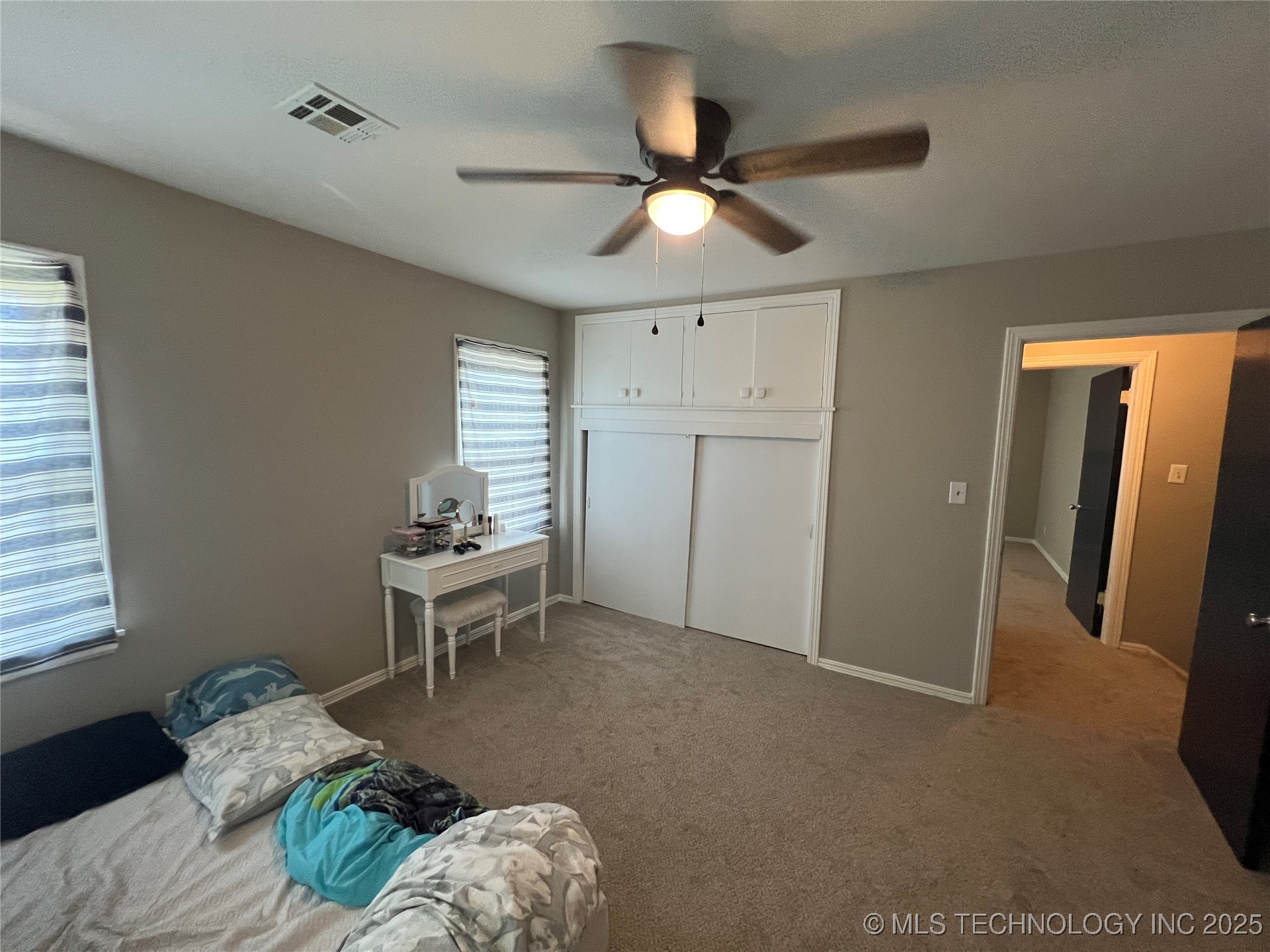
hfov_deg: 106.2
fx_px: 477
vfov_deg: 89.9
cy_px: 476
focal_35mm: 13
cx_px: 635
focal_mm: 1.57
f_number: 1.8
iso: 250
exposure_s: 1/60
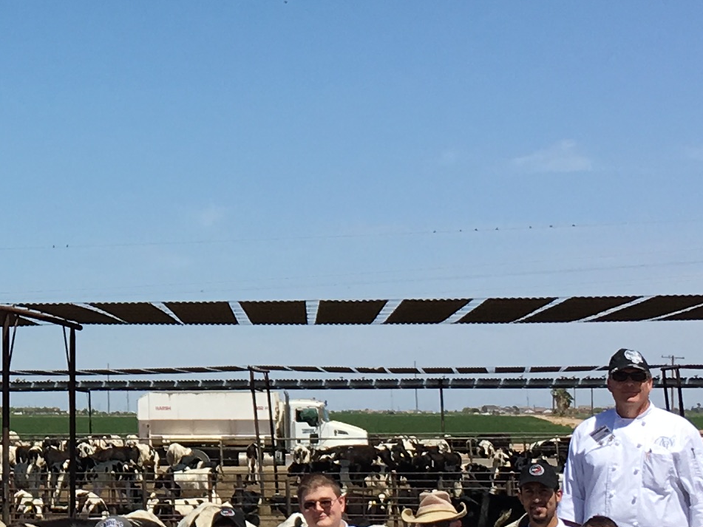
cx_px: -143
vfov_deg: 12.0
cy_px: 73
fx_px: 2498
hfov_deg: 15.4
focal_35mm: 123
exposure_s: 1/2564
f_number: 2.2
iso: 25
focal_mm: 4.15
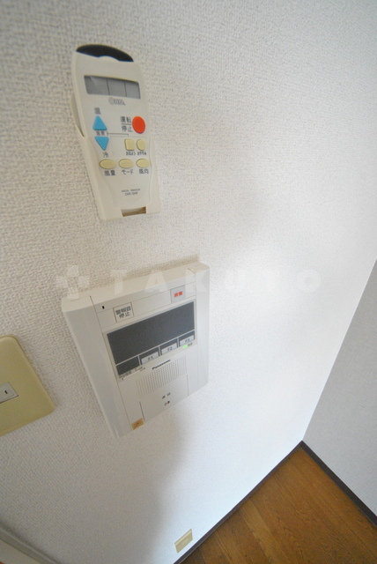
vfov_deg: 112.6
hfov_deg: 90.1
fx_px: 188
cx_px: 188
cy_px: 282
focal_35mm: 12
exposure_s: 1/100
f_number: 5
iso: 1600
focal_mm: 8
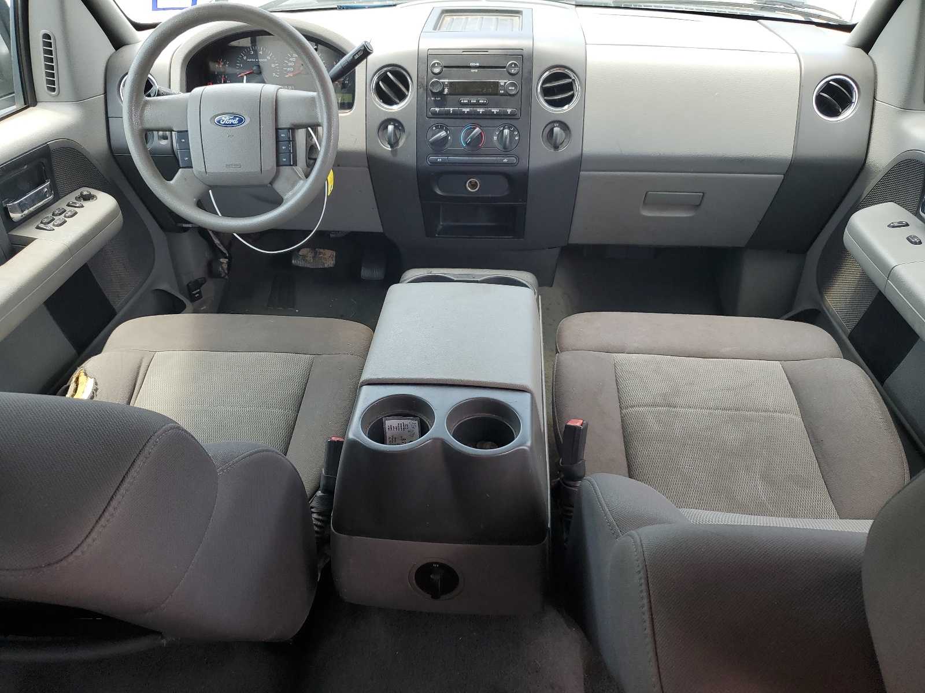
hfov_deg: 67.3
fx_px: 695
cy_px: 346
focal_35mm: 26
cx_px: 462
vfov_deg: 53.1
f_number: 1.5
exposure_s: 1/156
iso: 50
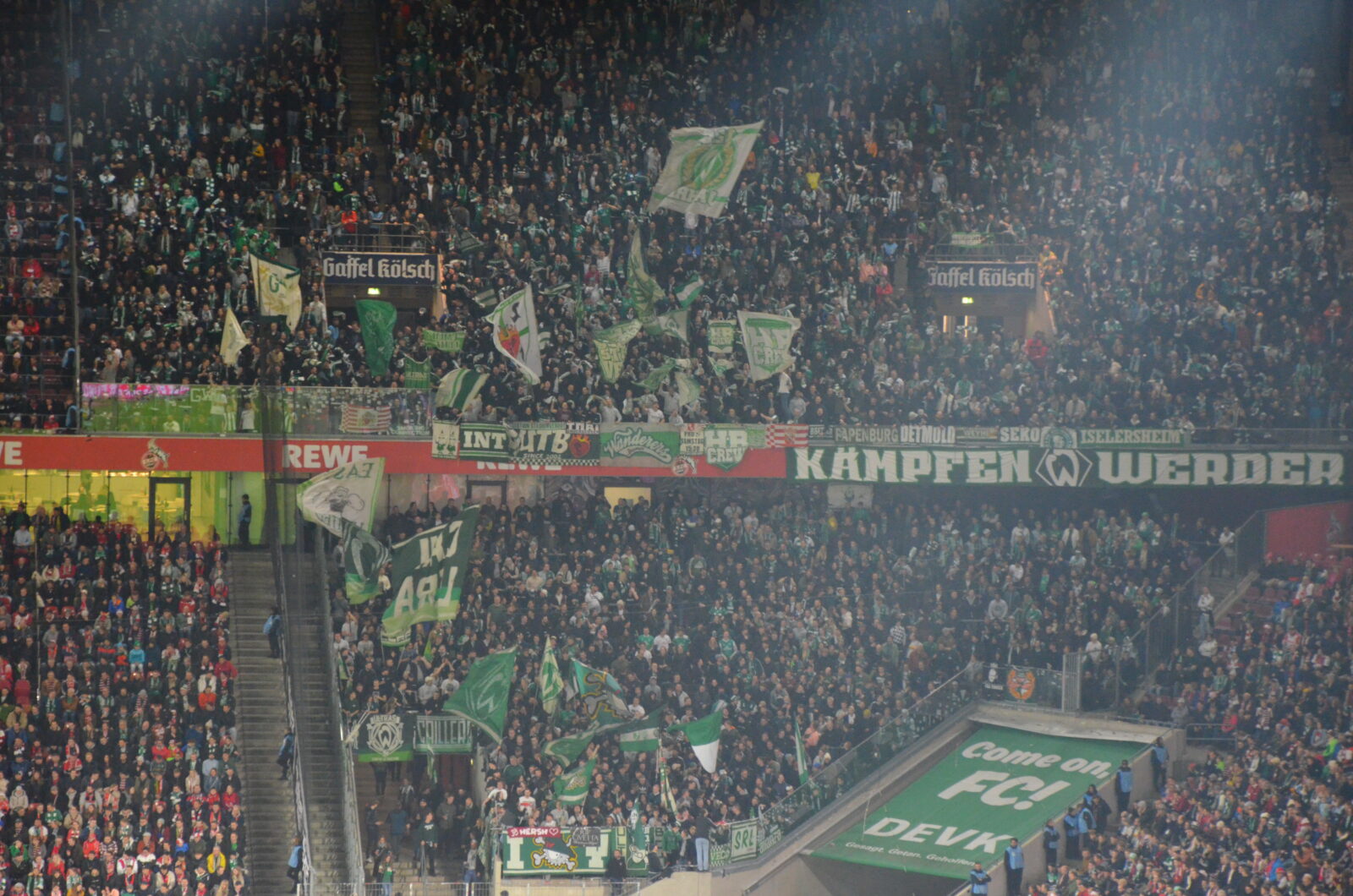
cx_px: 676
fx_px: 5908
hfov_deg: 13.1
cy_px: 448
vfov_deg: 8.7
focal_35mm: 158
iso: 3200
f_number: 5.6
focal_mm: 105
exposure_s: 1/125
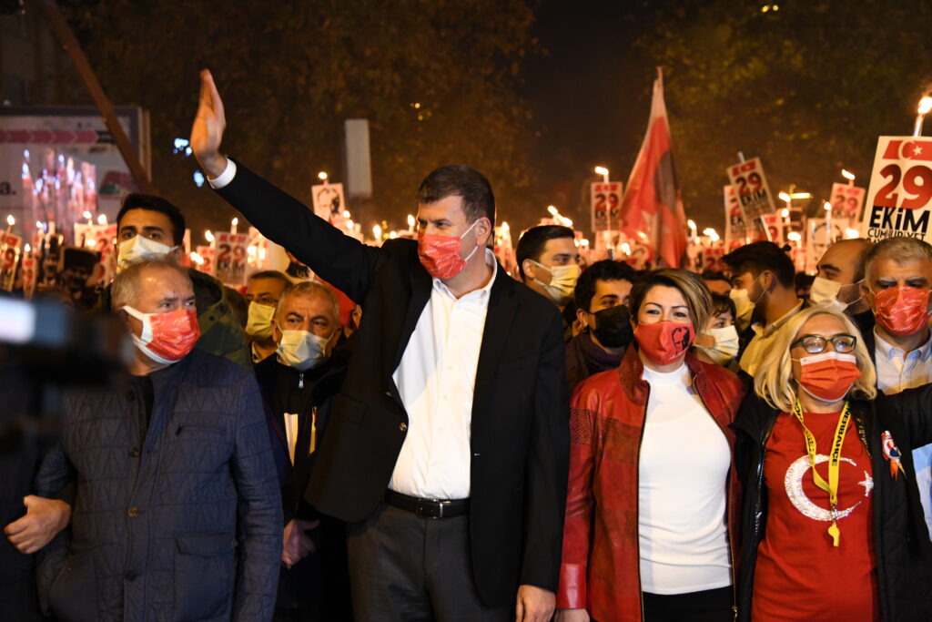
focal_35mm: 50
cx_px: 466
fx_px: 1295
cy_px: 311
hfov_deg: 39.6
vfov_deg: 27.0
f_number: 4
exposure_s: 1/60
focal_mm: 50
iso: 5000
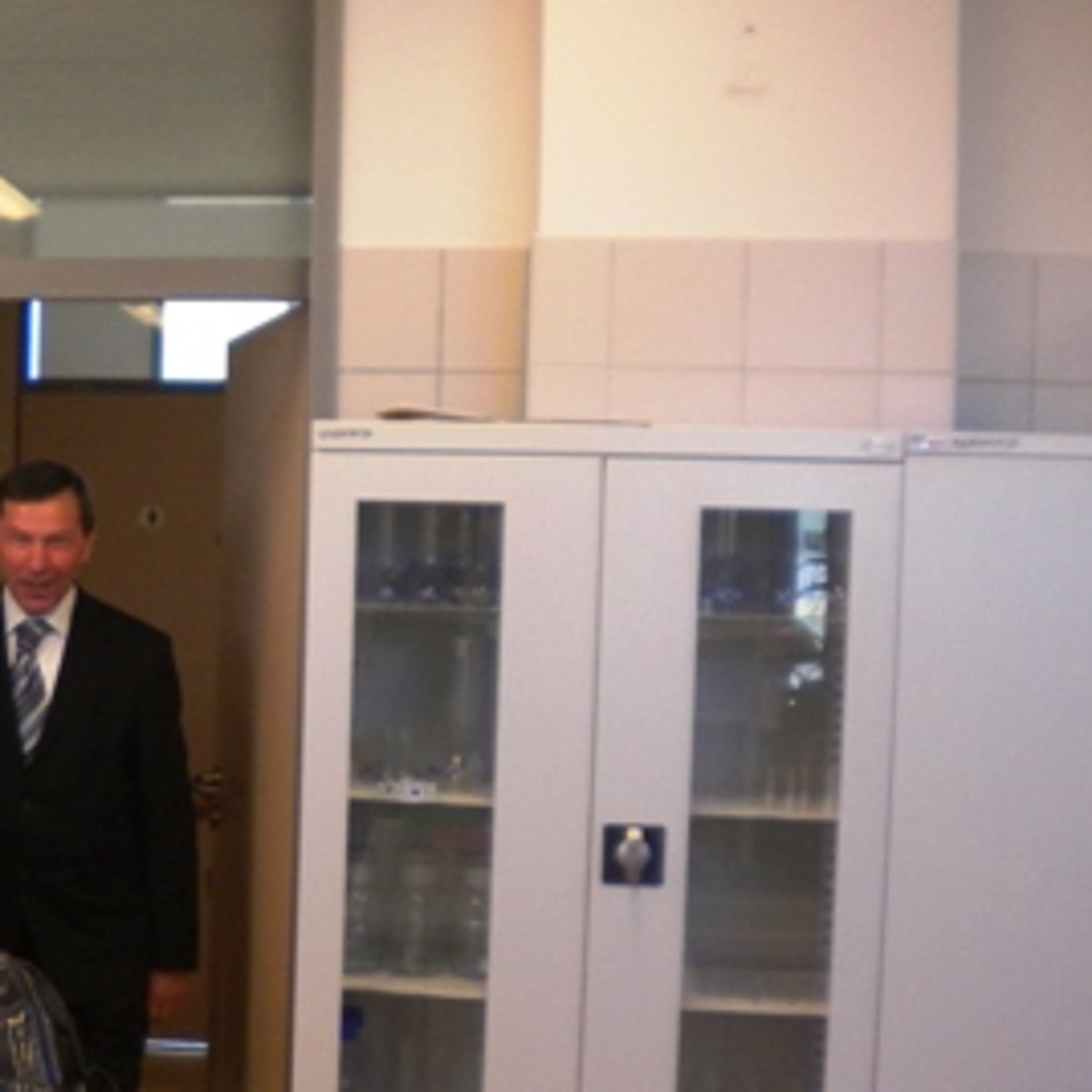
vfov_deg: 23.2
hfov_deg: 21.9
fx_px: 2641
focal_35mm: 74
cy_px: 758
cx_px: -155
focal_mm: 6.3
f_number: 3.1
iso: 215
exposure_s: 1/60
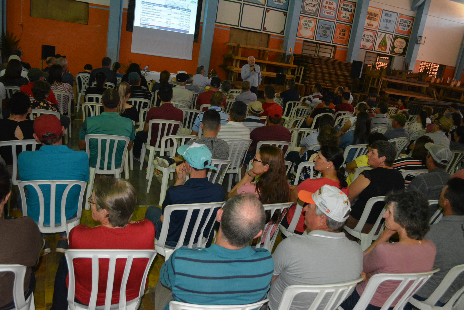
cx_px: 232
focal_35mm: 30
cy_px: 155
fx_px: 387
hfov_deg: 61.9
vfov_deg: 43.7
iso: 3200
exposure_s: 1/80
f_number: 3.8
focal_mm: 20
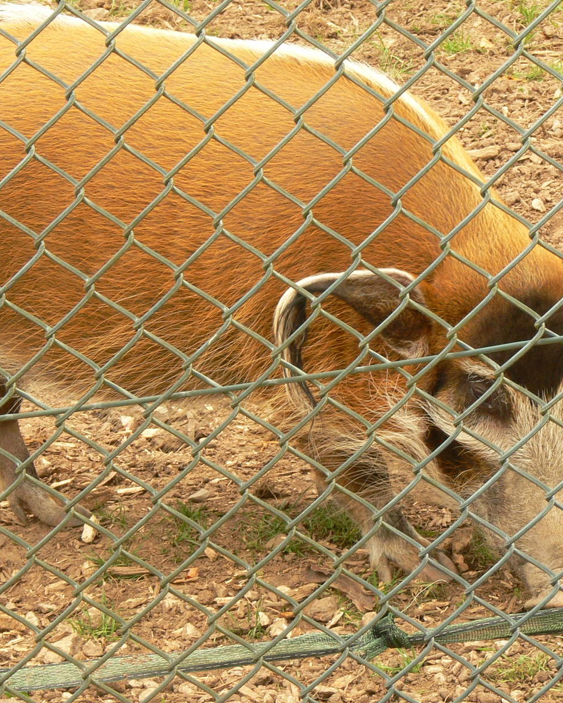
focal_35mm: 192
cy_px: 351
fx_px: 3999
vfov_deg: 10.1
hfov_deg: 8.1
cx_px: 277
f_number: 9
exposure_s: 1/30
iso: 80
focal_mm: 24.6
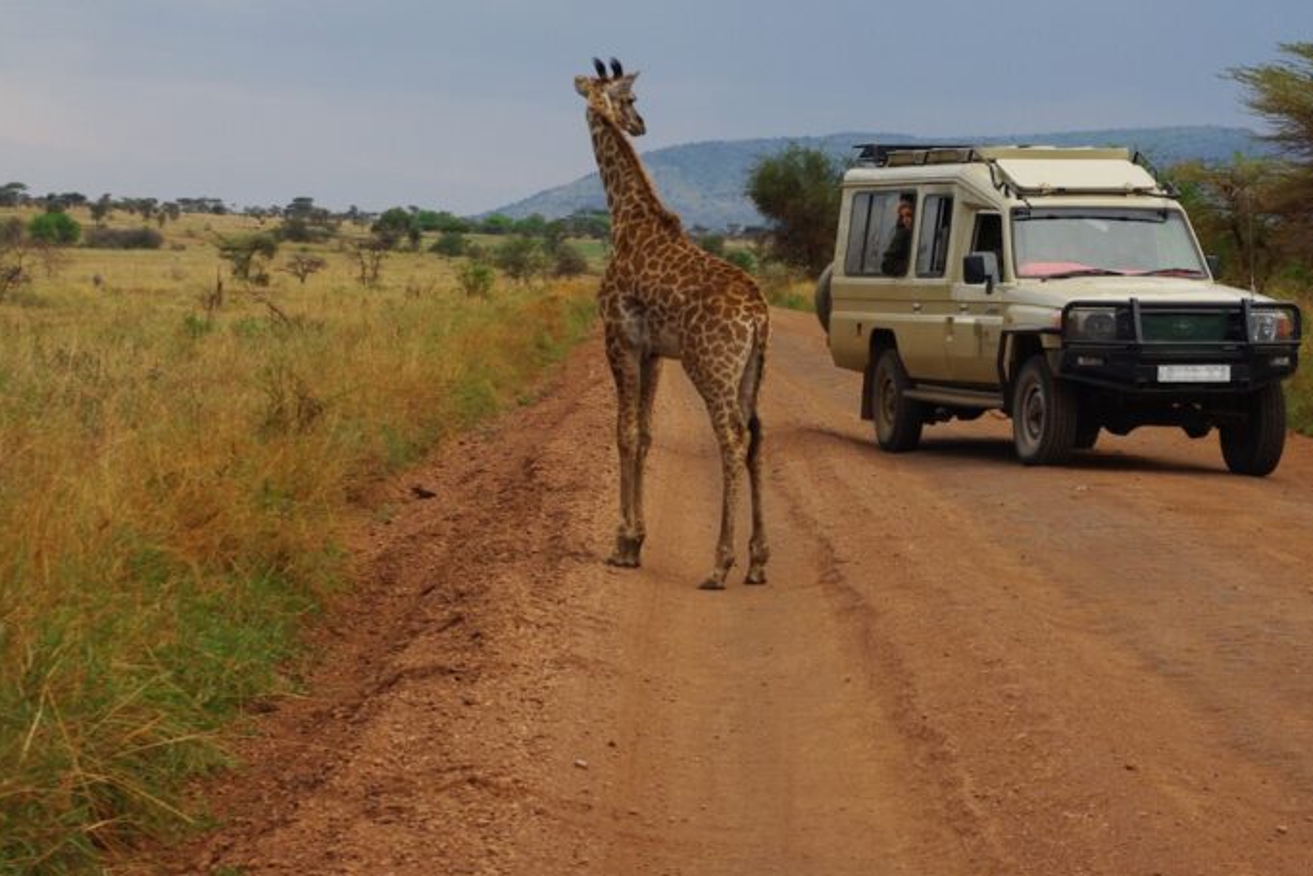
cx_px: 880
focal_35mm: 123
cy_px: 226
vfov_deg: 11.1
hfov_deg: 16.6
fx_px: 4488
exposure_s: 1/45
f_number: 8
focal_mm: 55
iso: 200
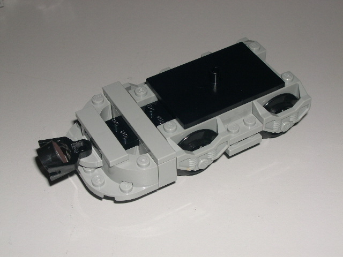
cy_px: 128
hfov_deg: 29.0
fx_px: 664
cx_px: 172
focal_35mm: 67
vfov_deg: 21.9
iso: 100
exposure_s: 1/60
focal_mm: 14.2
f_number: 10
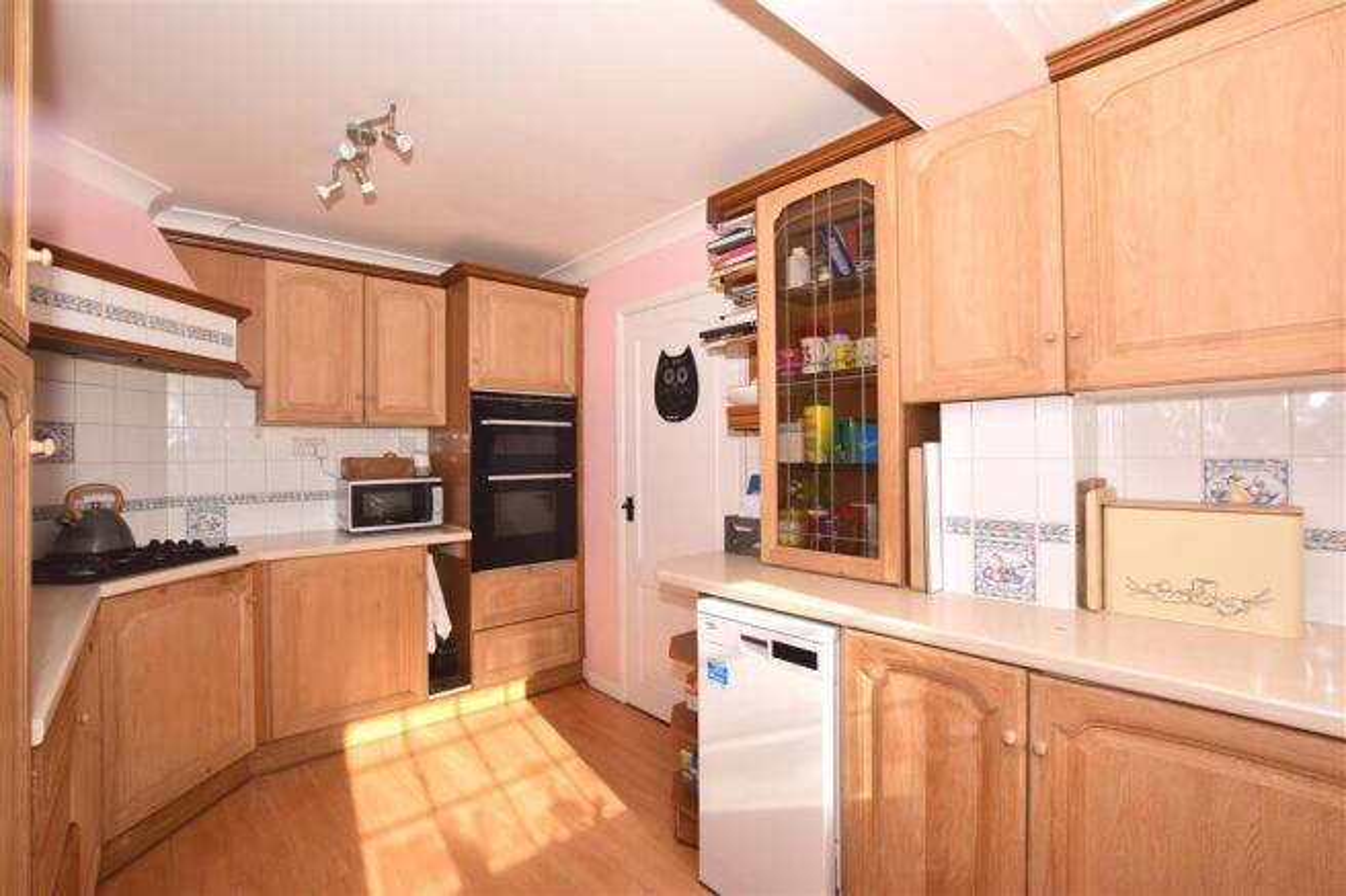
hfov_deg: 100.4
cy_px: 448
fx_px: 561
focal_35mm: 15
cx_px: 673
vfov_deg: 77.3
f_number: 18
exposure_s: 1/200
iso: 400
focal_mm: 10
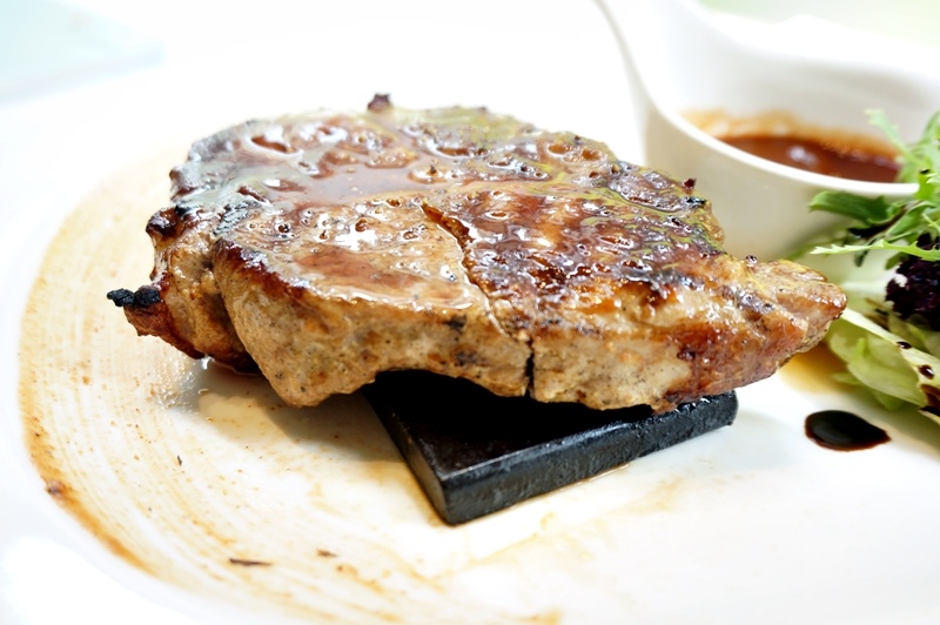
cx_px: 470
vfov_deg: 41.6
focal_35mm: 32
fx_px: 822
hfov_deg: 59.5
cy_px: 312
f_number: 4
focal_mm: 21
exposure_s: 1/60
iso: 320
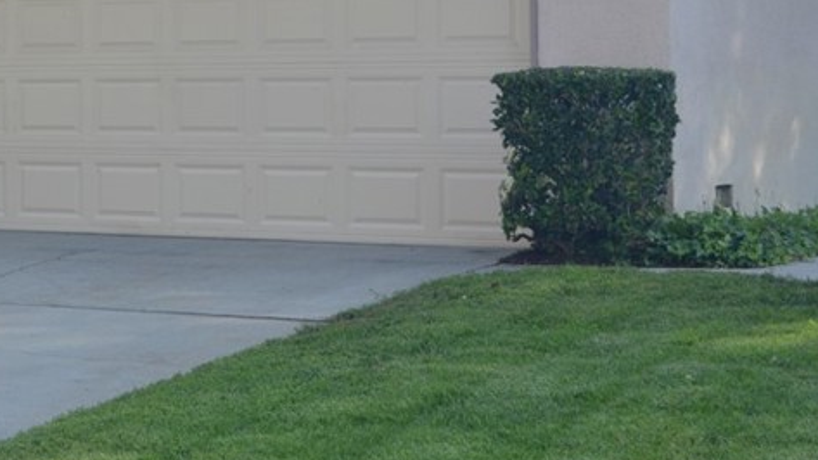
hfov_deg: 20.4
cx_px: 33
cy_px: -63
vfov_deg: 11.7
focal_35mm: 102
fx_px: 2212
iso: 180
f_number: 5.6
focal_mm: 30
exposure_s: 1/125
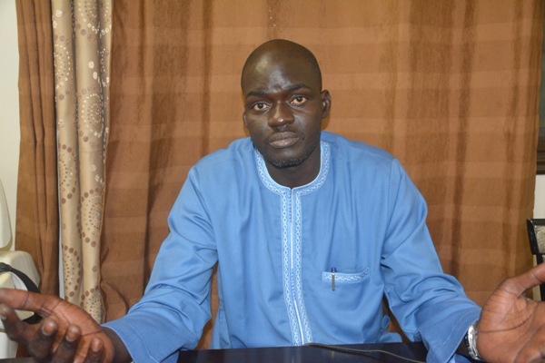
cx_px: 272
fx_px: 545
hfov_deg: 53.1
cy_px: 182
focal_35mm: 36
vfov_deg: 36.9
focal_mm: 24
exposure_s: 1/20
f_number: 3.8
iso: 3200
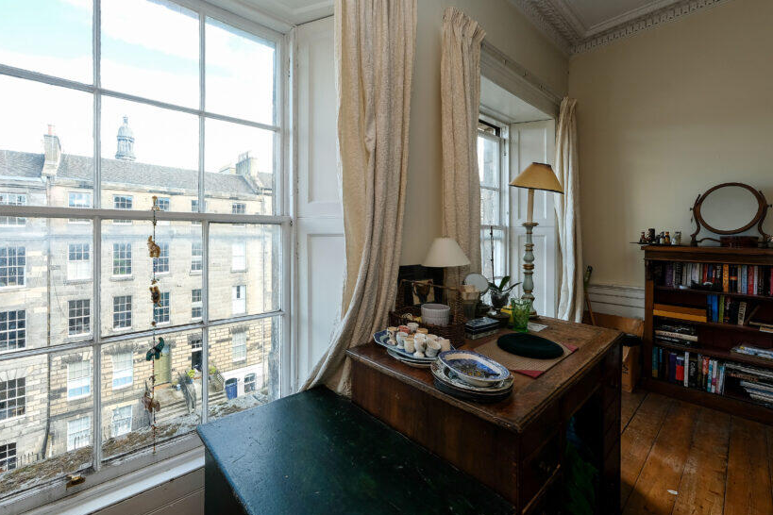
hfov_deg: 100.4
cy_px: 239
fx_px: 322
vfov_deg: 77.2
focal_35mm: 15
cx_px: 373
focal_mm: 8
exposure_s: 1/30
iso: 200
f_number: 8
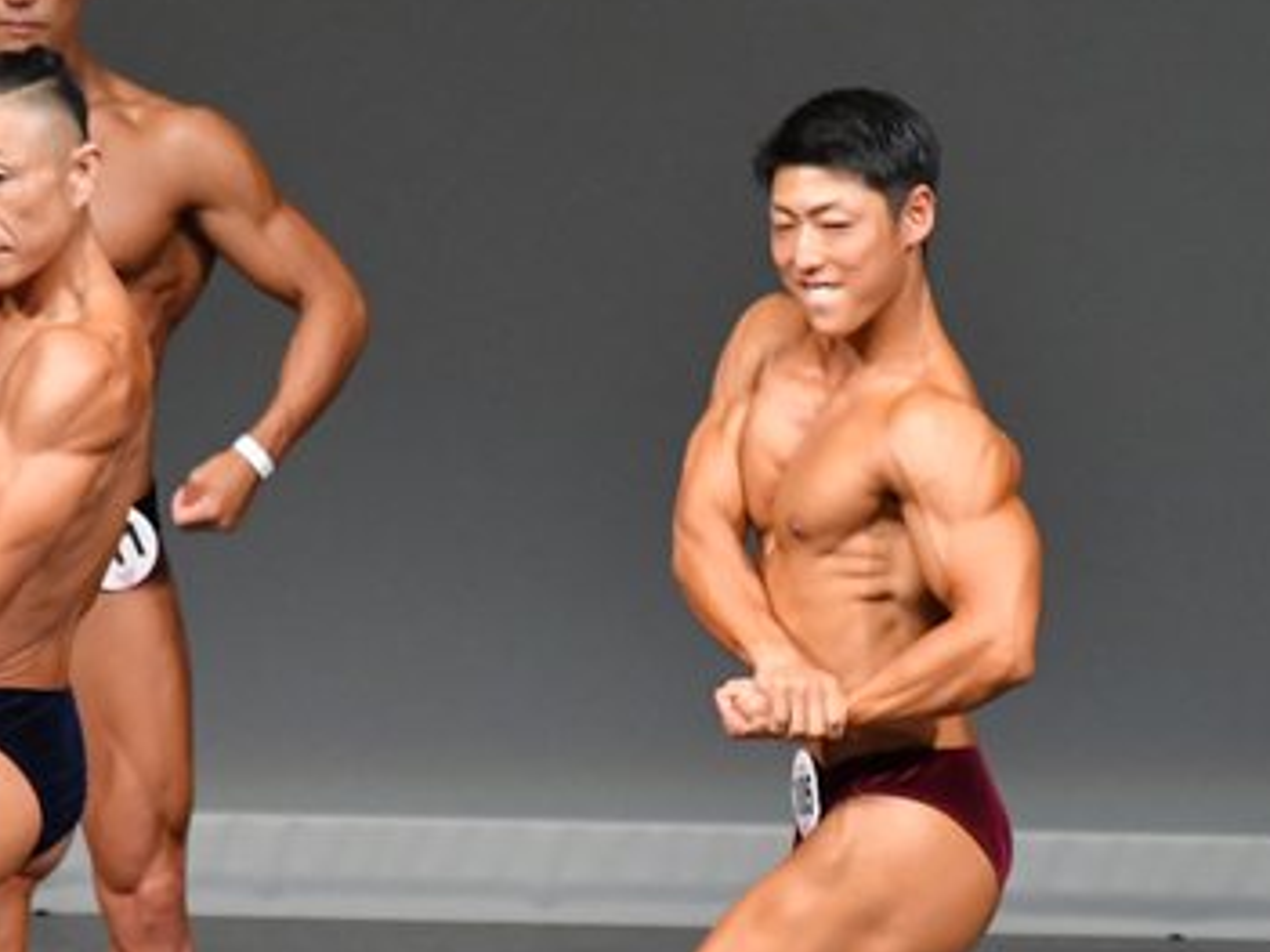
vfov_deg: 2.0
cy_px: 793
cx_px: 816
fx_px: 26883
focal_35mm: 733
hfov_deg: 2.7
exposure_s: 1/400
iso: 5000
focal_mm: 230
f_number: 5.6
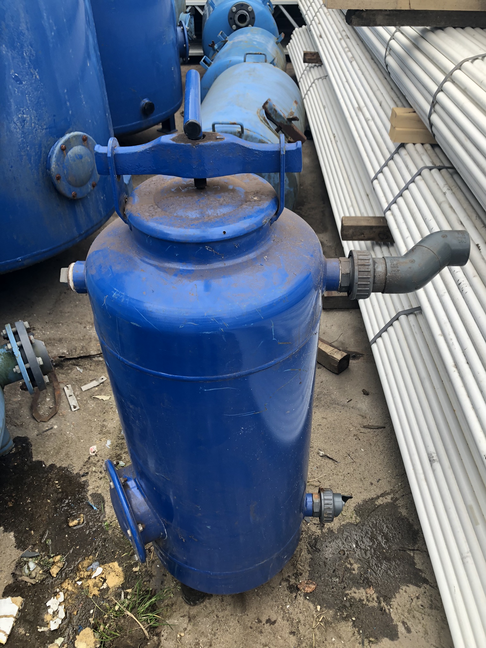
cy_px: 324
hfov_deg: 49.7
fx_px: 524
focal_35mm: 28
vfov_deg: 63.4
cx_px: 243
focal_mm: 3.99
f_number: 1.8
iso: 25
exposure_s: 1/120
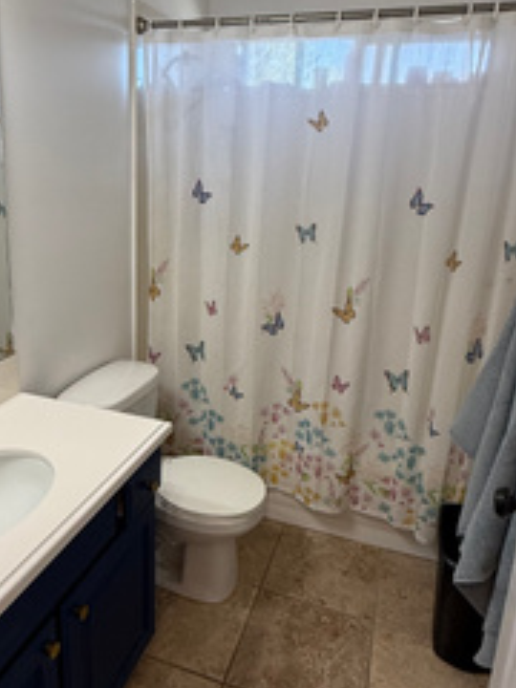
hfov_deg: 49.5
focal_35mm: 28
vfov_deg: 63.3
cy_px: 307
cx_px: 212
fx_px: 557
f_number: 2.2
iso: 100
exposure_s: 1/120
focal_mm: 2.22
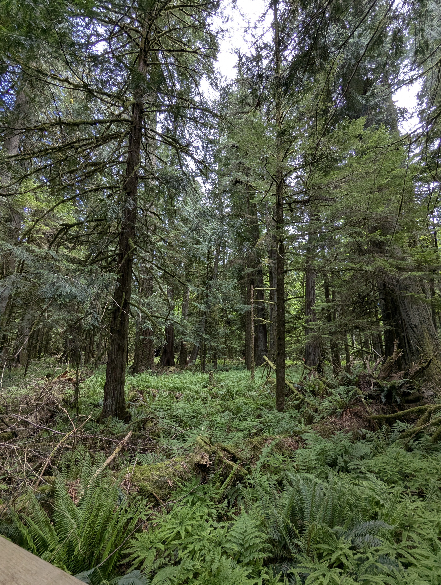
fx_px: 271
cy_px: 292
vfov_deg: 94.4
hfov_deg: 78.2
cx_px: 220
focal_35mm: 16
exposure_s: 1/192
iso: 71
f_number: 2.2
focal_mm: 2.35
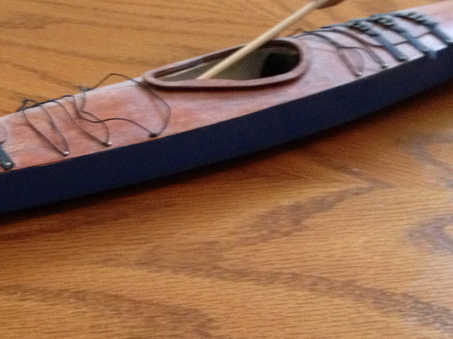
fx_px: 1112
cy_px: 173
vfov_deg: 17.4
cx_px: 86
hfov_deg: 22.7
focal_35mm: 85
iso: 400
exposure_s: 1/20
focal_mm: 4.28
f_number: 2.4
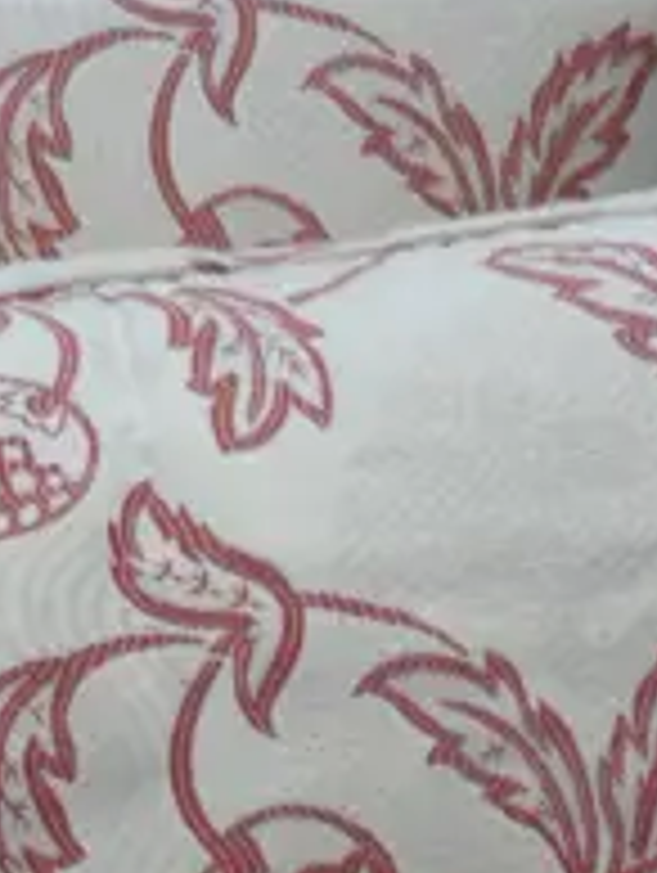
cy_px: 1544
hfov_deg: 9.3
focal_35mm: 158
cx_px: -34
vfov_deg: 11.6
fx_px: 3990
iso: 200
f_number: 3.6
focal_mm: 15
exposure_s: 1/100
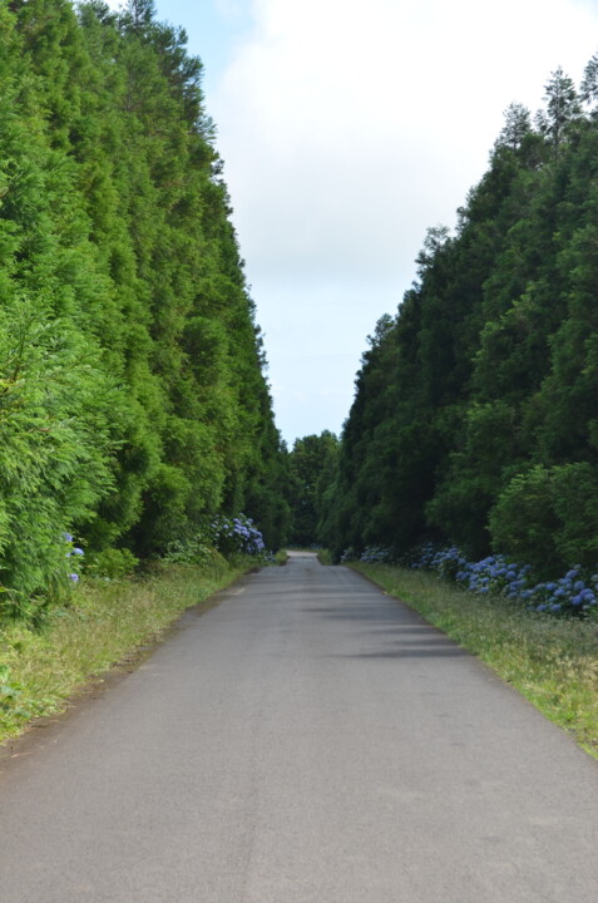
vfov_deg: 24.7
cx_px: 299
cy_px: 452
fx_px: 2064
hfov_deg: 16.5
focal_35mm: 82
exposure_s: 1/250
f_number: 8
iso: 180
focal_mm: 55
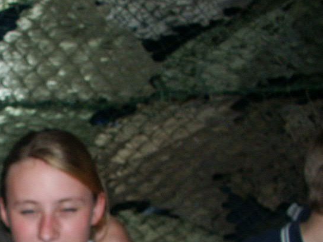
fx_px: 616
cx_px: -15
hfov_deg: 27.4
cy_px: 273
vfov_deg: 21.0
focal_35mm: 66
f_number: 2.8
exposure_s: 1/45
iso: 200
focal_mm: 7.21
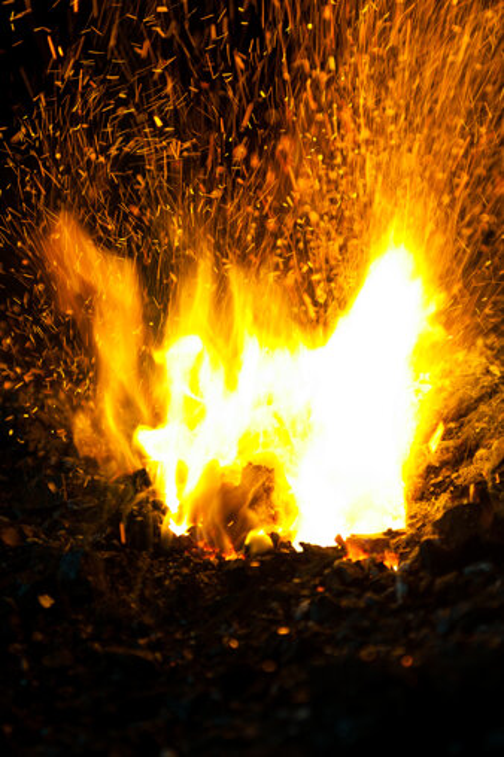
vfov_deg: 17.1
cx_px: 252
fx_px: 2523
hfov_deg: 11.4
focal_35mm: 120
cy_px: 378
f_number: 2.8
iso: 100
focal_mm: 80
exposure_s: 1/100
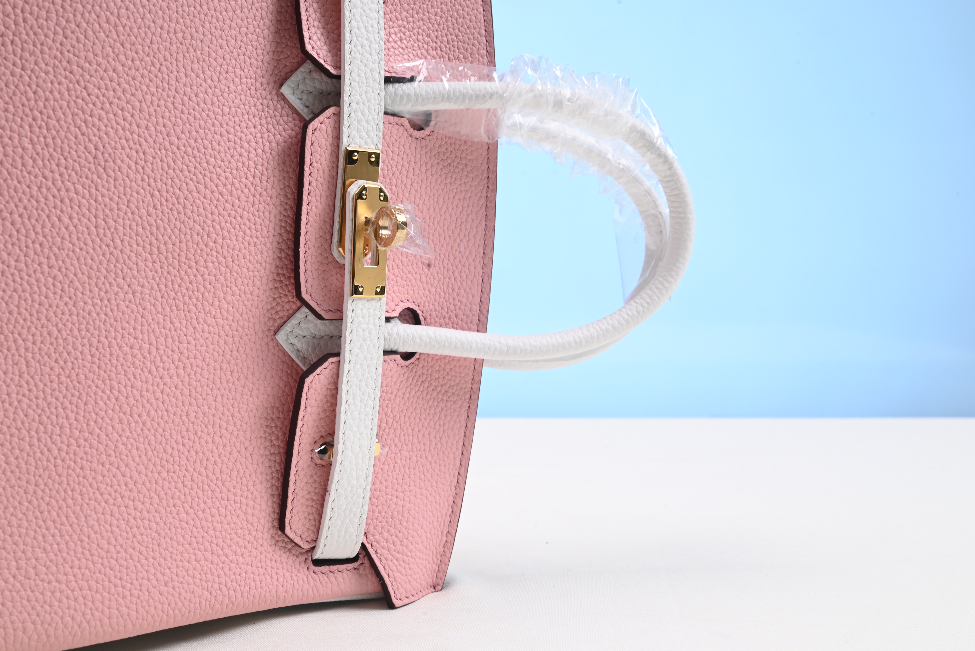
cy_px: 326
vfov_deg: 33.4
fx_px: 1084
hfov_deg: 48.4
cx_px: 488
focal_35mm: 40
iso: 100
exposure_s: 1/2
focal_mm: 40
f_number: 16
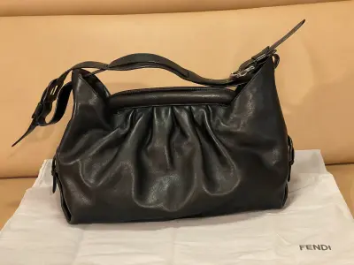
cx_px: 177
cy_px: 132
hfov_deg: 36.8
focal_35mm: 52
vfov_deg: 28.0
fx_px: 532
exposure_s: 1/33
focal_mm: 6
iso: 800
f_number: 2
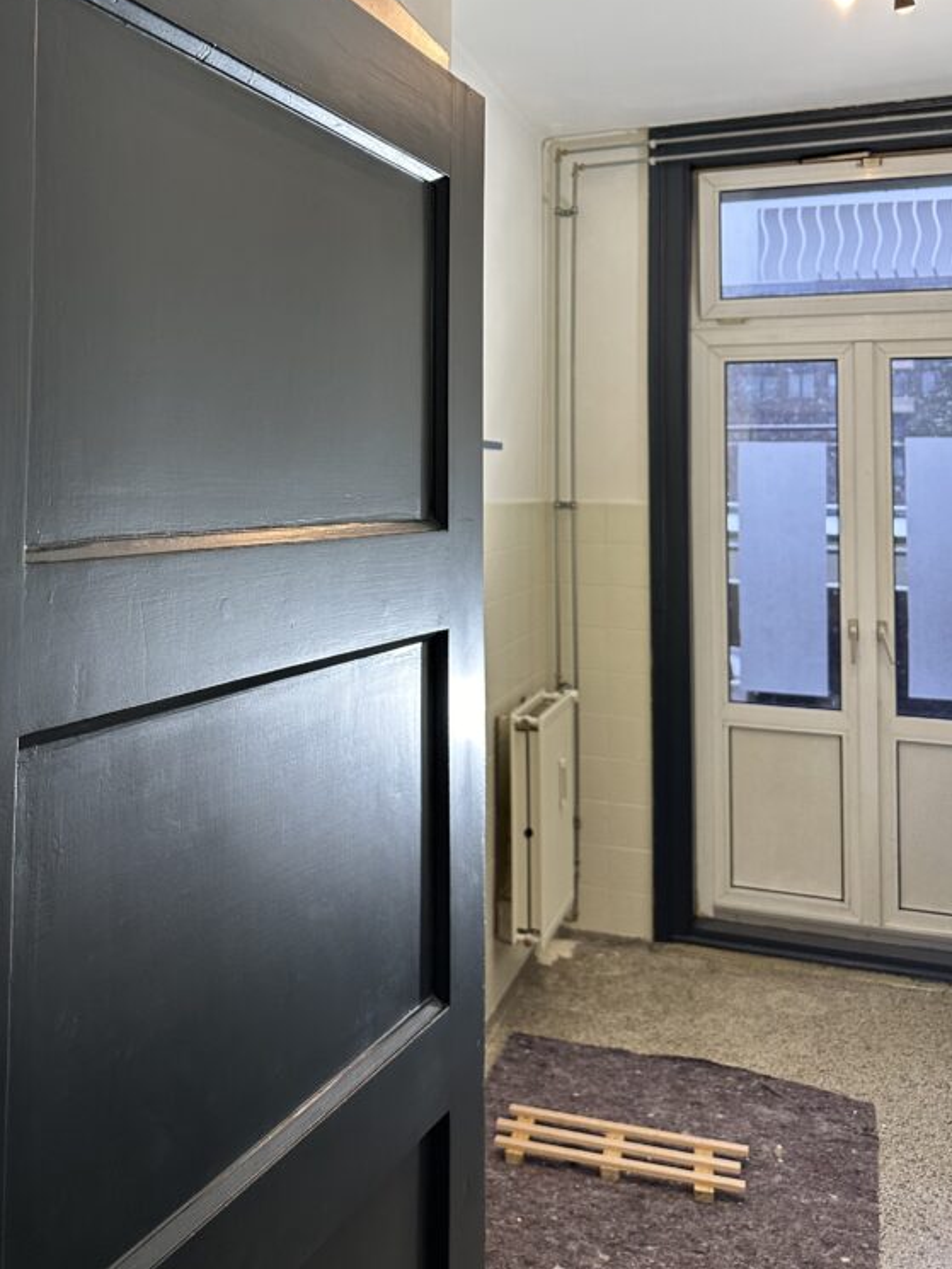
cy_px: 411
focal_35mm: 33
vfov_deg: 54.1
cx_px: 313
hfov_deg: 42.4
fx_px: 1210
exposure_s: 1/100
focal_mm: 6.86
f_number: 1.78
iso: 200
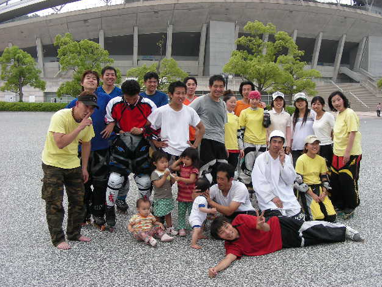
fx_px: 430
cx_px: 195
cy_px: 146
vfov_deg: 36.8
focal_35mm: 39
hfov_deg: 47.9
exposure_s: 1/91
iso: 50
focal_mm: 6.3
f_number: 3.5
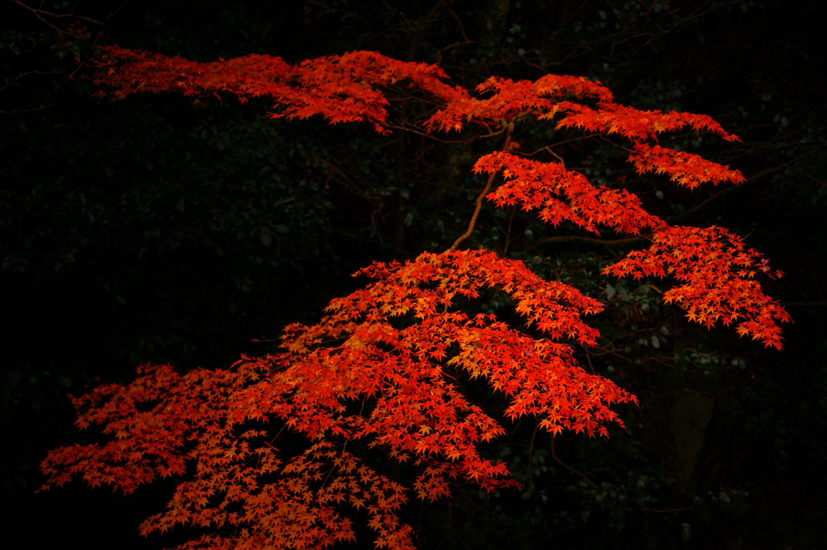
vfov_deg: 22.2
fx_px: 1400
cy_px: 301
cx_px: 546
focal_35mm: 61
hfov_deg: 32.7
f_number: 1.8
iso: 100
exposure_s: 1/125
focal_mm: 24
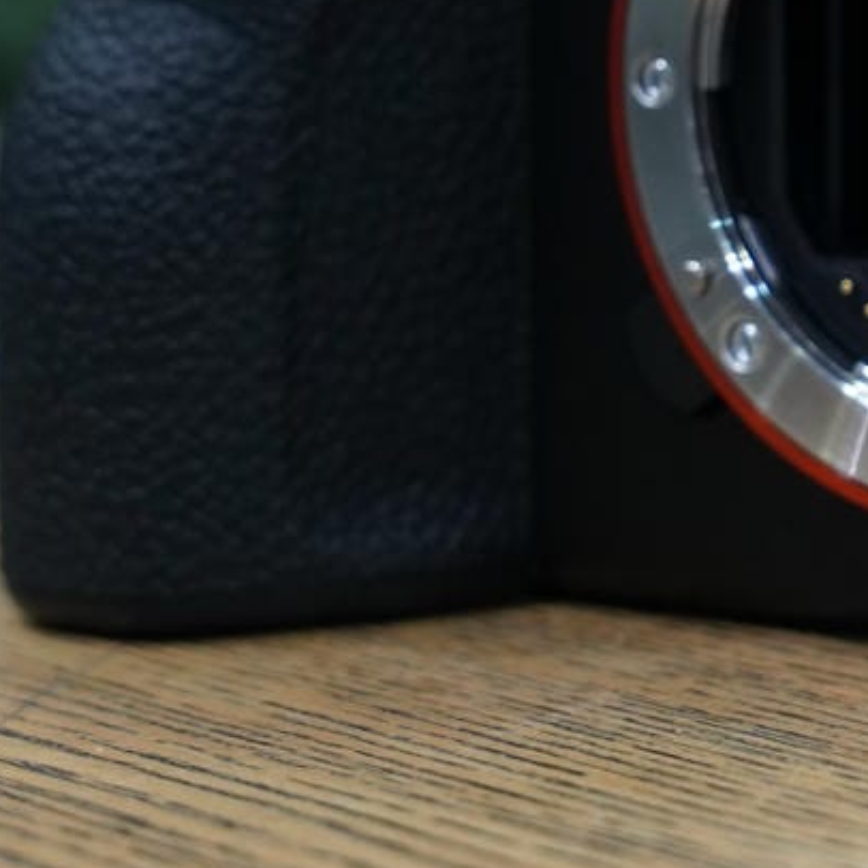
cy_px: 15
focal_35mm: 162
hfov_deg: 10.6
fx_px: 4592
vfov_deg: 10.7
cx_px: 1114
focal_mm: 51.6
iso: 2500
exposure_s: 1/60
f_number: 5.6
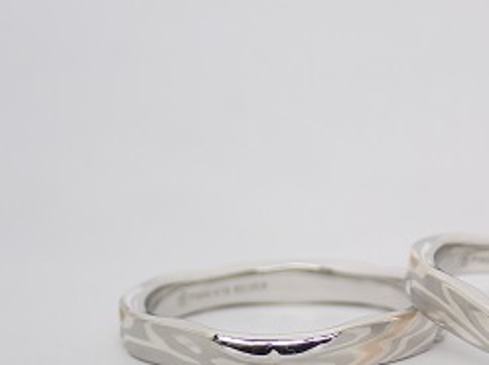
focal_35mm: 140
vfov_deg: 10.5
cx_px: 416
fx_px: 1974
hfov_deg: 14.0
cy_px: 311
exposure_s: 1/160
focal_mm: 13.65
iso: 200
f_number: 4.1
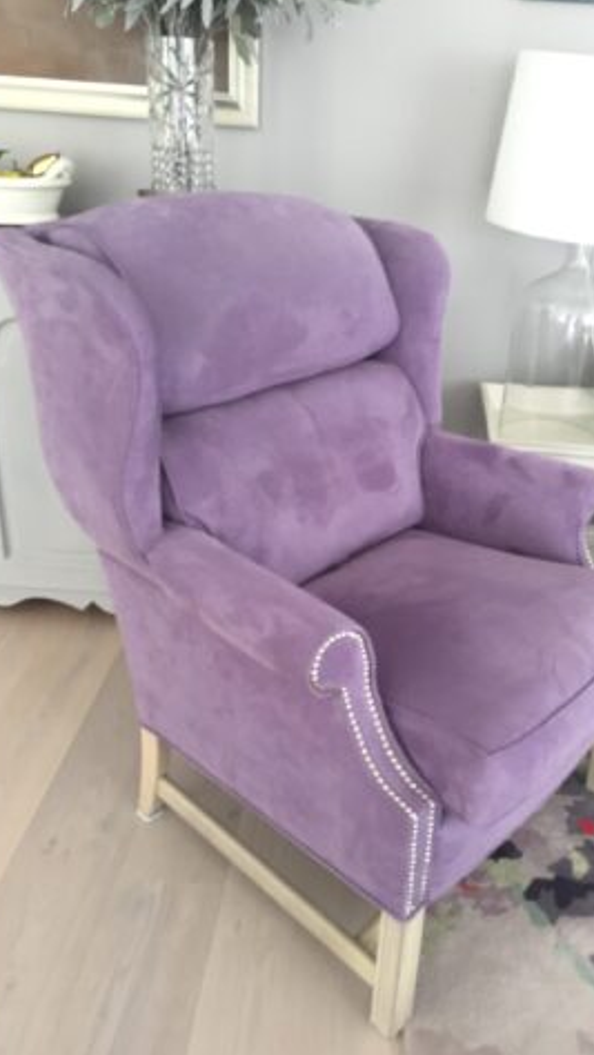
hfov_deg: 36.5
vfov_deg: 61.0
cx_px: 372
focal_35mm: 32
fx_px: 895
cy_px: 528
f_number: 2.2
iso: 64
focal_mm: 4.15
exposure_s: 1/33
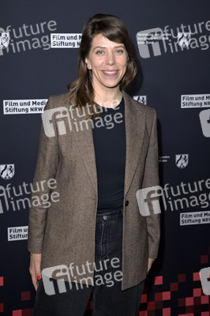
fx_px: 438
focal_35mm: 50
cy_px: 158
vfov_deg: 39.6
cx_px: 105
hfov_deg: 26.9
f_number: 5
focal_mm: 50
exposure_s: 1/200
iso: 1000
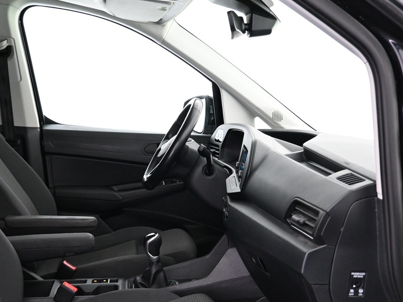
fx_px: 535
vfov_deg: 31.0
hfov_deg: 41.1
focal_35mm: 46
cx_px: 168
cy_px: 220
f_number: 3.5
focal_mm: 16
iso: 1600
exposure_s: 1/25
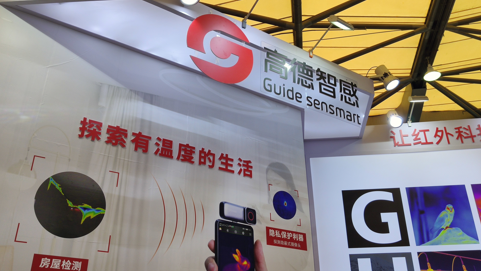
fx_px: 434
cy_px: 114
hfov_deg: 58.0
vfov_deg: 34.6
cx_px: 241
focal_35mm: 34
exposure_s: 1/207
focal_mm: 4.75
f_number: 1.75
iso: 112
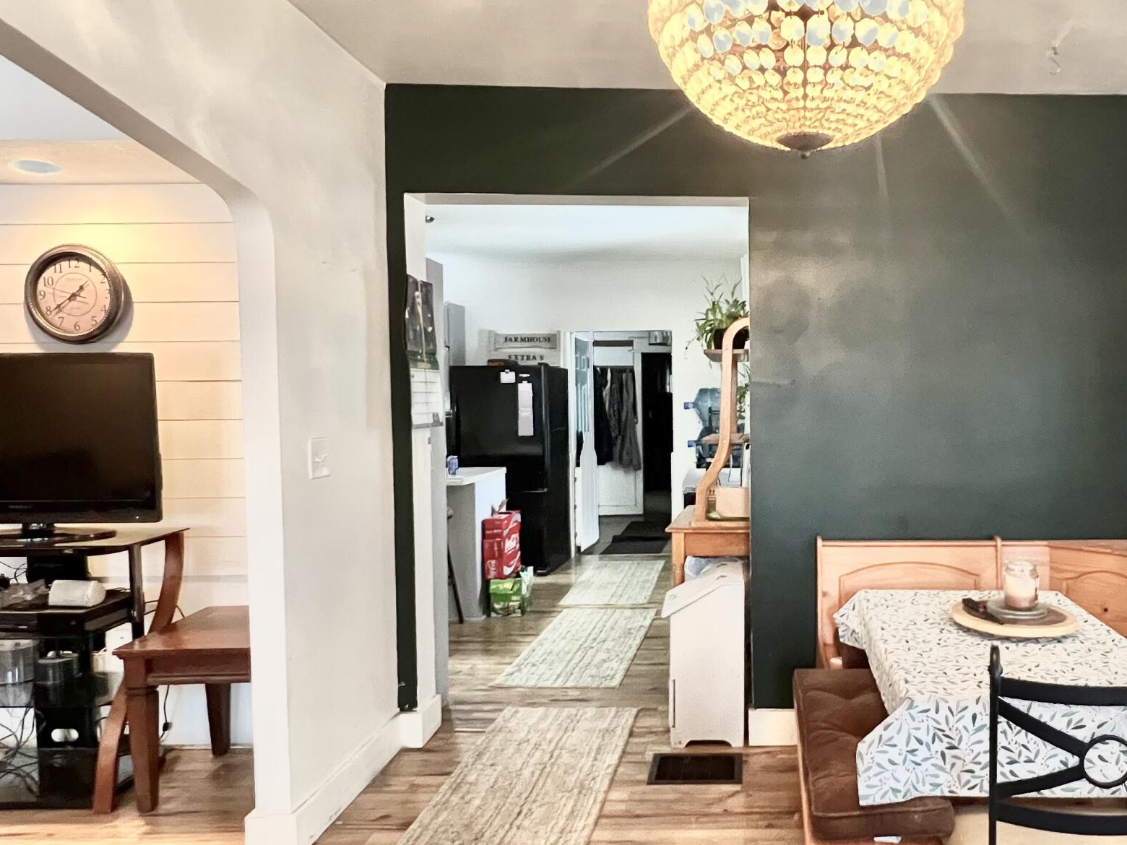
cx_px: 774
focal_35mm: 25
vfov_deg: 54.9
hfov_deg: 67.0
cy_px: 431
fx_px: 814
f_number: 1.8
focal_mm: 1.57
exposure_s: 1/60
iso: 800
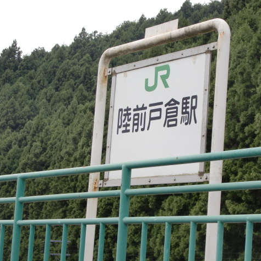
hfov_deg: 15.7
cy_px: 131
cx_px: 154
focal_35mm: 111
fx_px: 947
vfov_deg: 15.7
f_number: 5.2
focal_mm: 16.5
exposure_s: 1/160
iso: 64
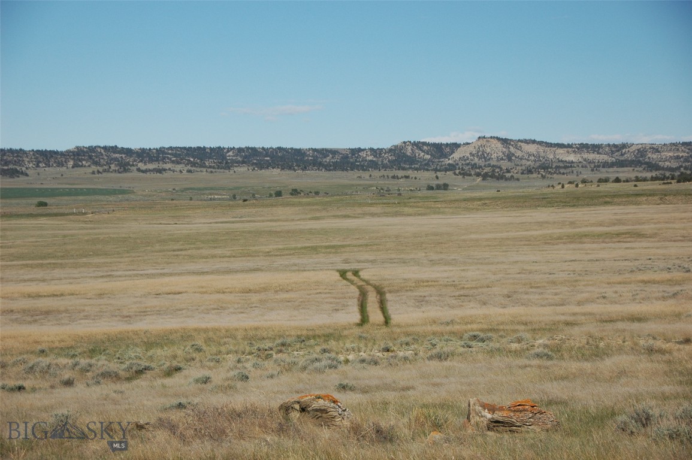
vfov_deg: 14.0
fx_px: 1873
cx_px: 346
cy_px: 230
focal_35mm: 98
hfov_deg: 20.9
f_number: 5.6
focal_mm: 65
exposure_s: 1/500
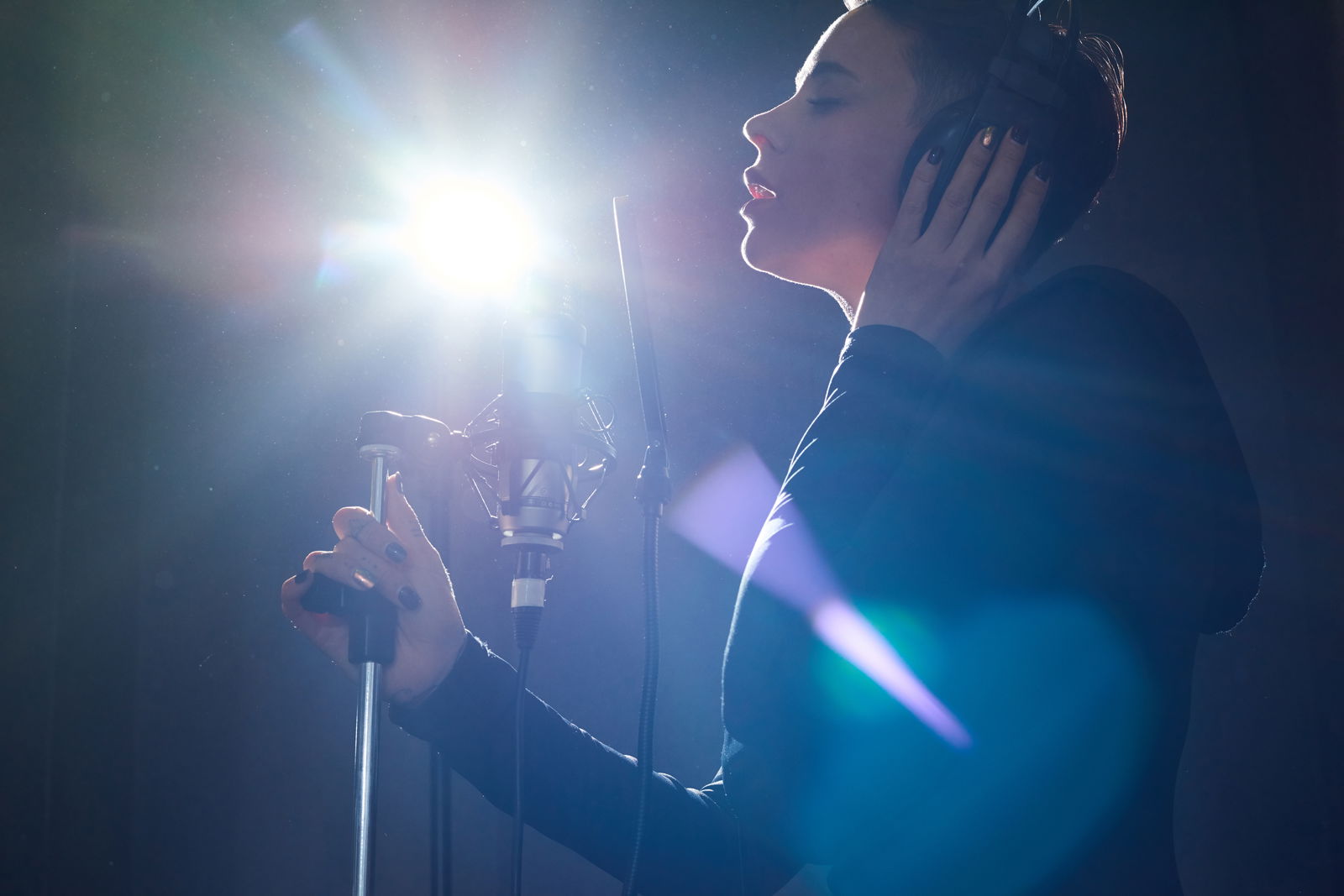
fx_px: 2165
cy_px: 448
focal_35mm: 58
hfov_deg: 34.5
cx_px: 672
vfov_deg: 23.4
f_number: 8
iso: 640
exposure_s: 1/160
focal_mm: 58
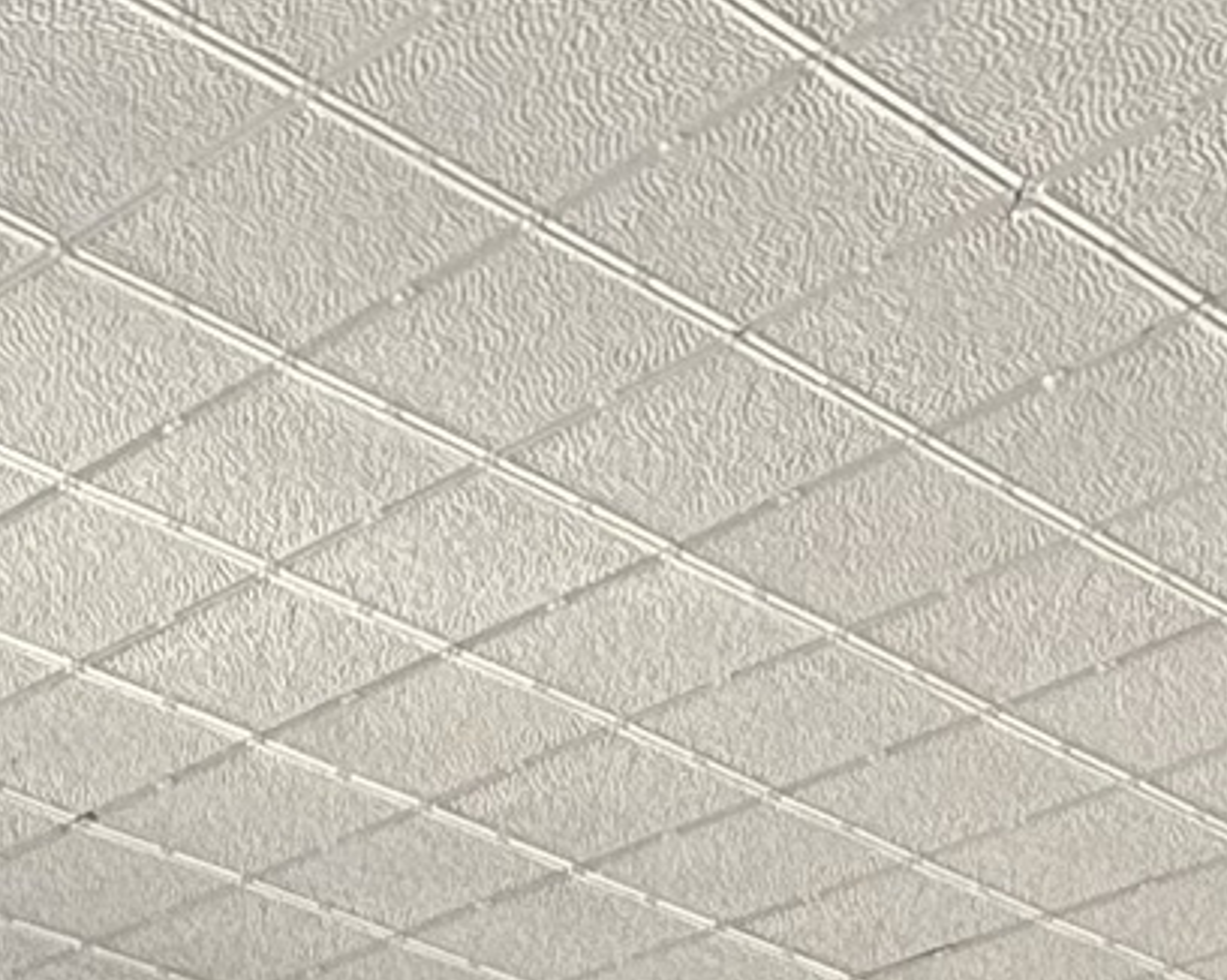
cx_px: -301
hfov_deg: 17.6
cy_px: 2426
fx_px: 3739
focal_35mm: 103
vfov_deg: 11.8
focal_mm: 2.22
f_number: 2.2
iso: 50
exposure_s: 1/132
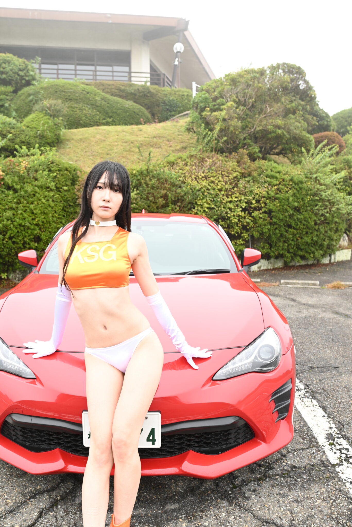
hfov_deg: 43.4
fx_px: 440
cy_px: 276
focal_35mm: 30
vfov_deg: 61.9
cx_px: 142
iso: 200
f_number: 4.5
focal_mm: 24
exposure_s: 1/200
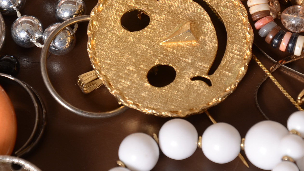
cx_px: 166
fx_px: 2596
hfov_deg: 6.7
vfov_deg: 3.8
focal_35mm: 322
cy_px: 24
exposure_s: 1/80
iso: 100
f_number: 8
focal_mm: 105
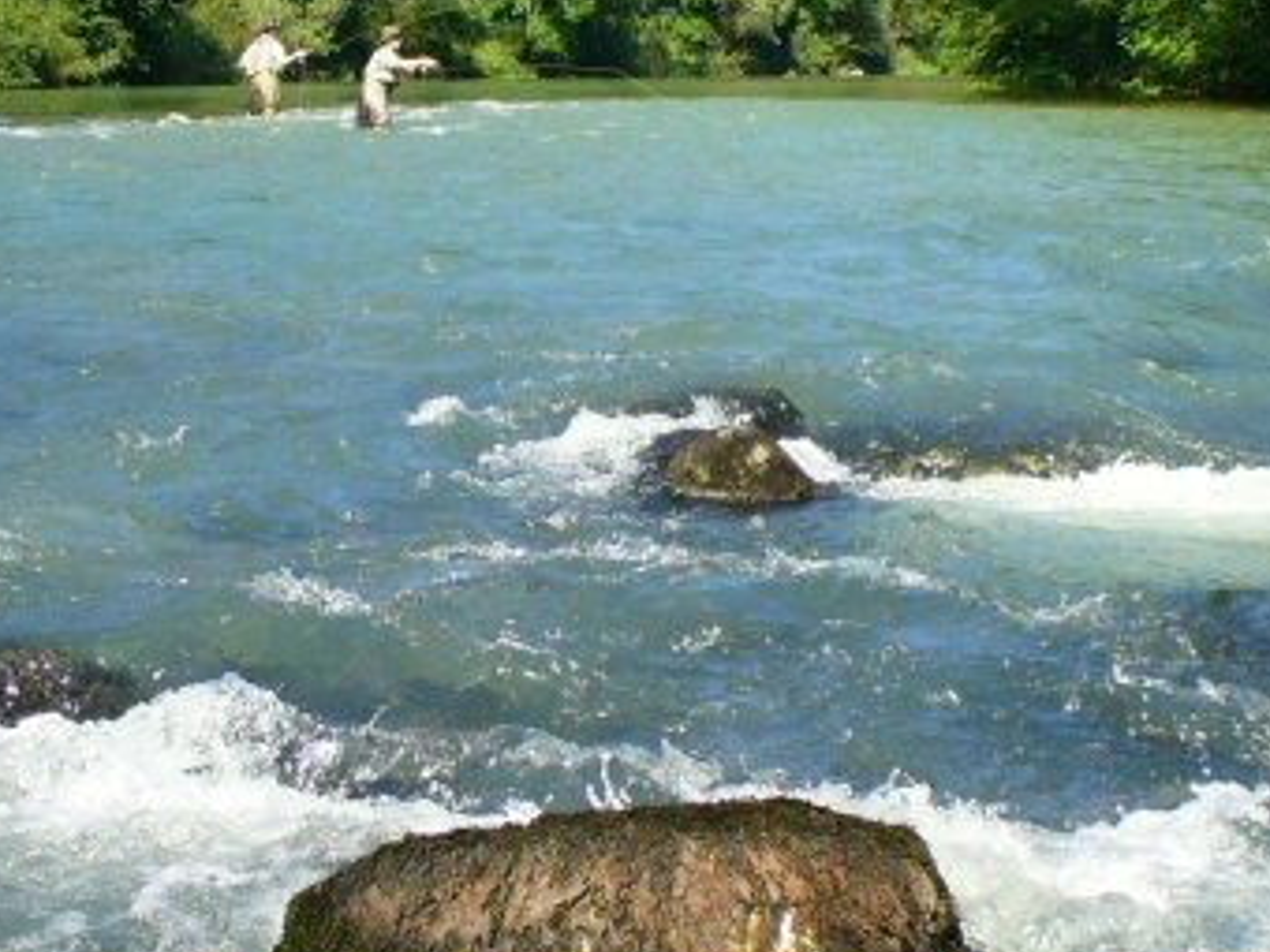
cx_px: 766
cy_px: 416
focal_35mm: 98
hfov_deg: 20.0
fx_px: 3595
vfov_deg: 15.1
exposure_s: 1/500
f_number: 2.8
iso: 80
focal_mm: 6.1
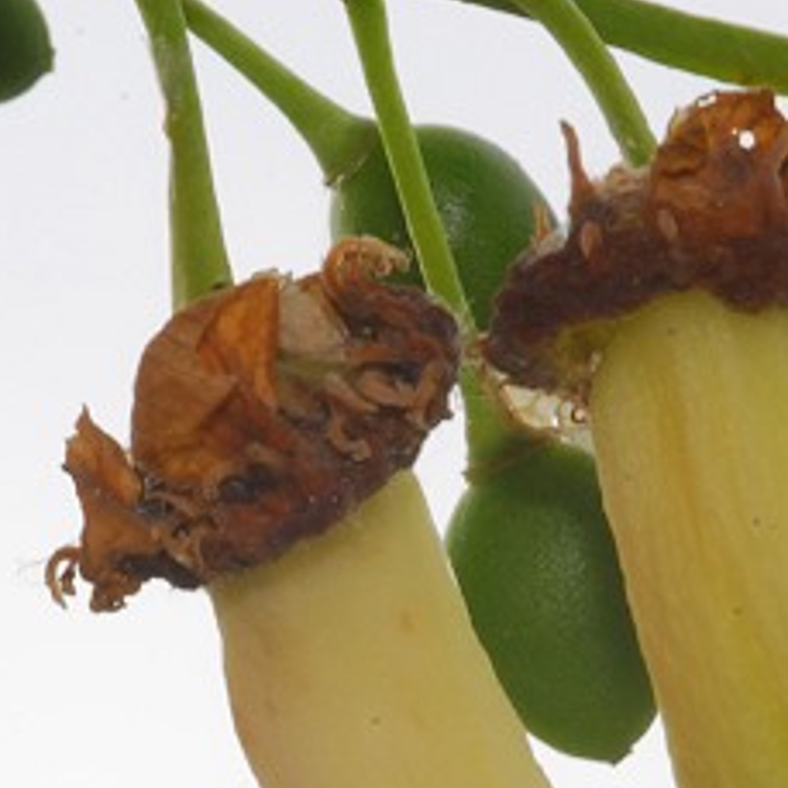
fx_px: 12272
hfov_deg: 3.7
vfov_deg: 3.7
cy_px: 898
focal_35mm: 477
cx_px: 442
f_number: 32
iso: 400
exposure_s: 1/4
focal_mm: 105
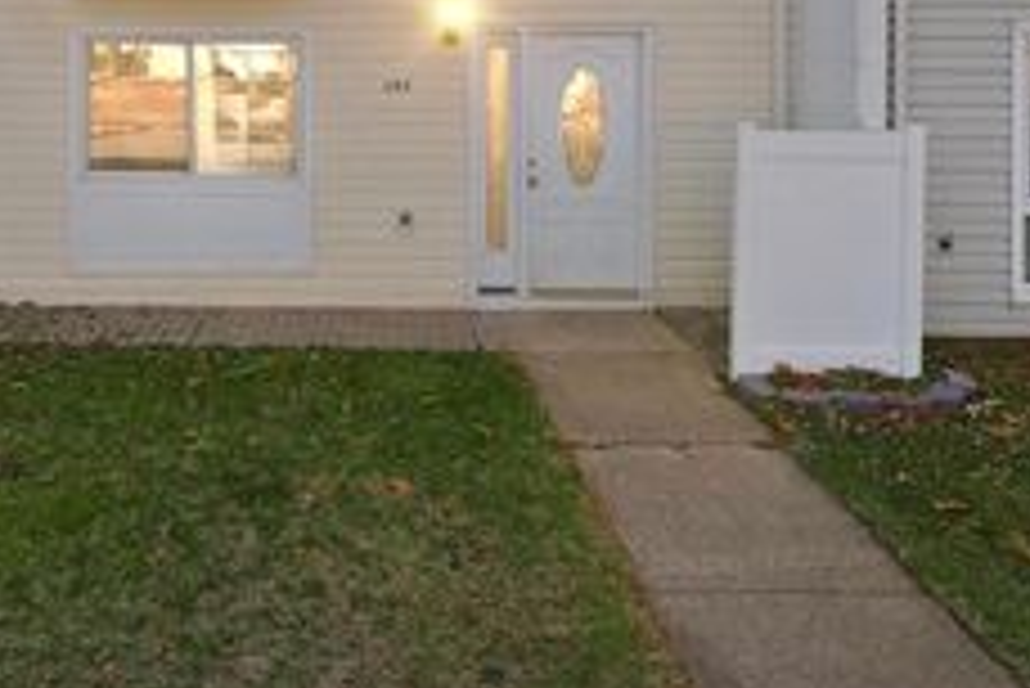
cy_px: 22
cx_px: 387
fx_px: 1002
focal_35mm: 35
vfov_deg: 34.9
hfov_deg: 53.8
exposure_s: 1/250
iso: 1250
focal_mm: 16
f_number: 8
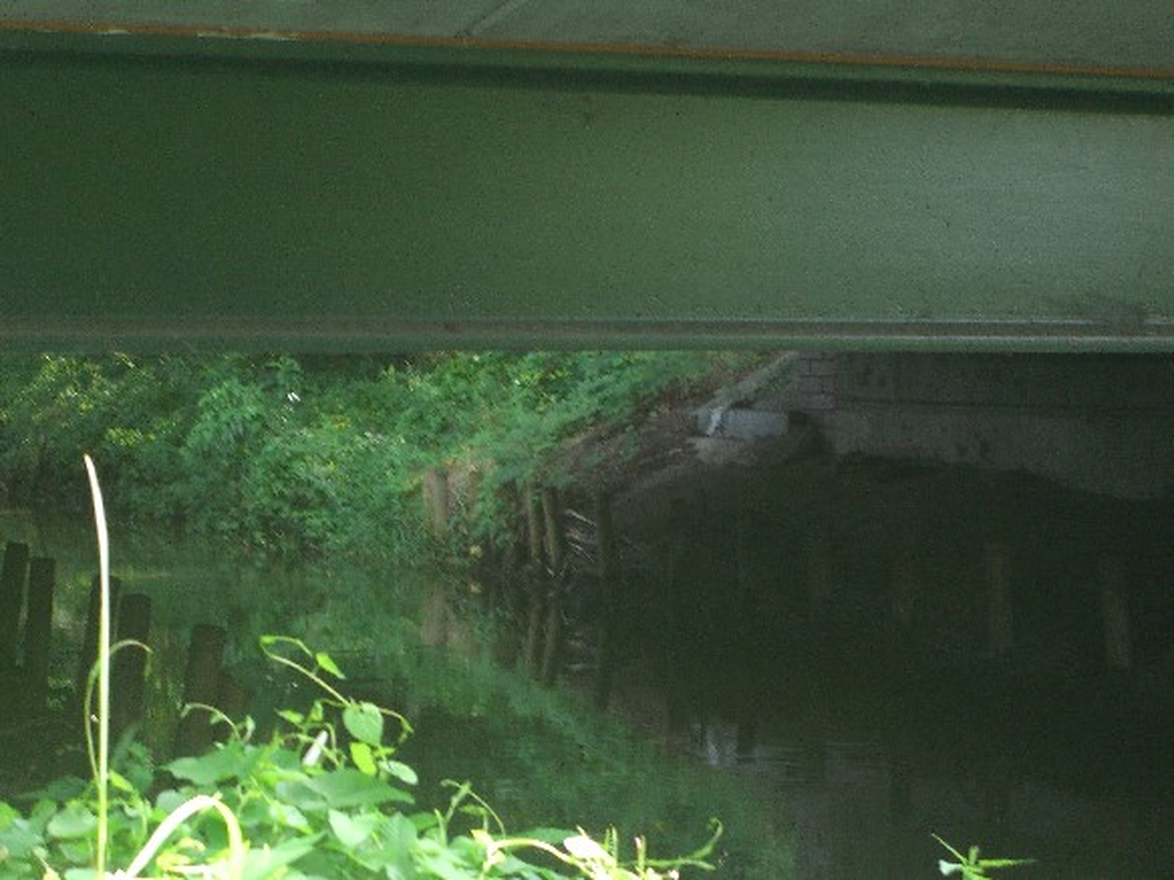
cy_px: 440
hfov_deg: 17.3
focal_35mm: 114
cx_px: 587
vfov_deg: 13.0
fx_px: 3866
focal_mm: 23.7
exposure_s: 1/60
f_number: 5.1
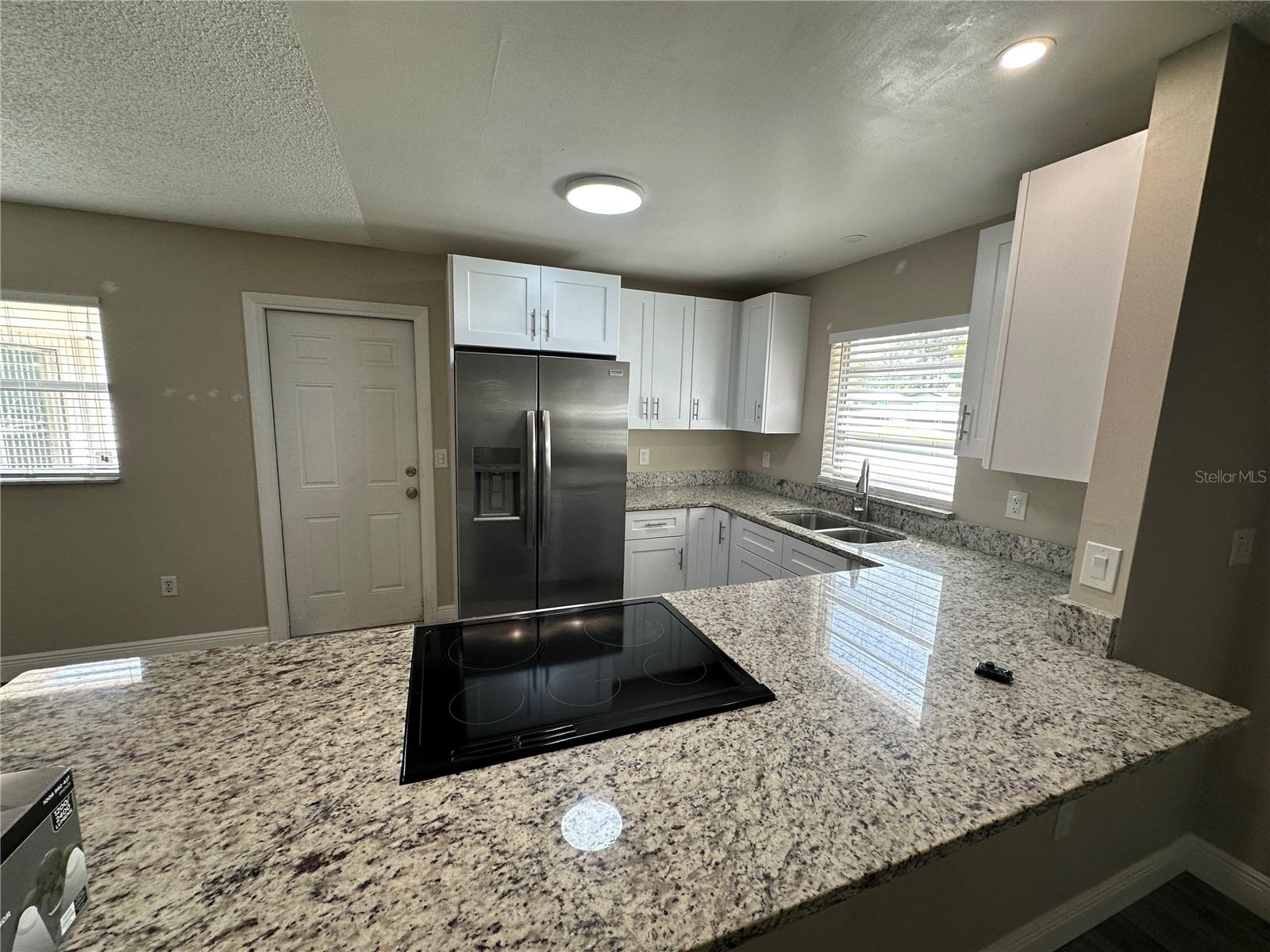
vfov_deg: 85.7
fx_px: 514
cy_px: 476
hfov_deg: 102.1
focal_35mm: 14
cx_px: 635
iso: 100
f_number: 2.2
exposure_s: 1/120
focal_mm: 2.22
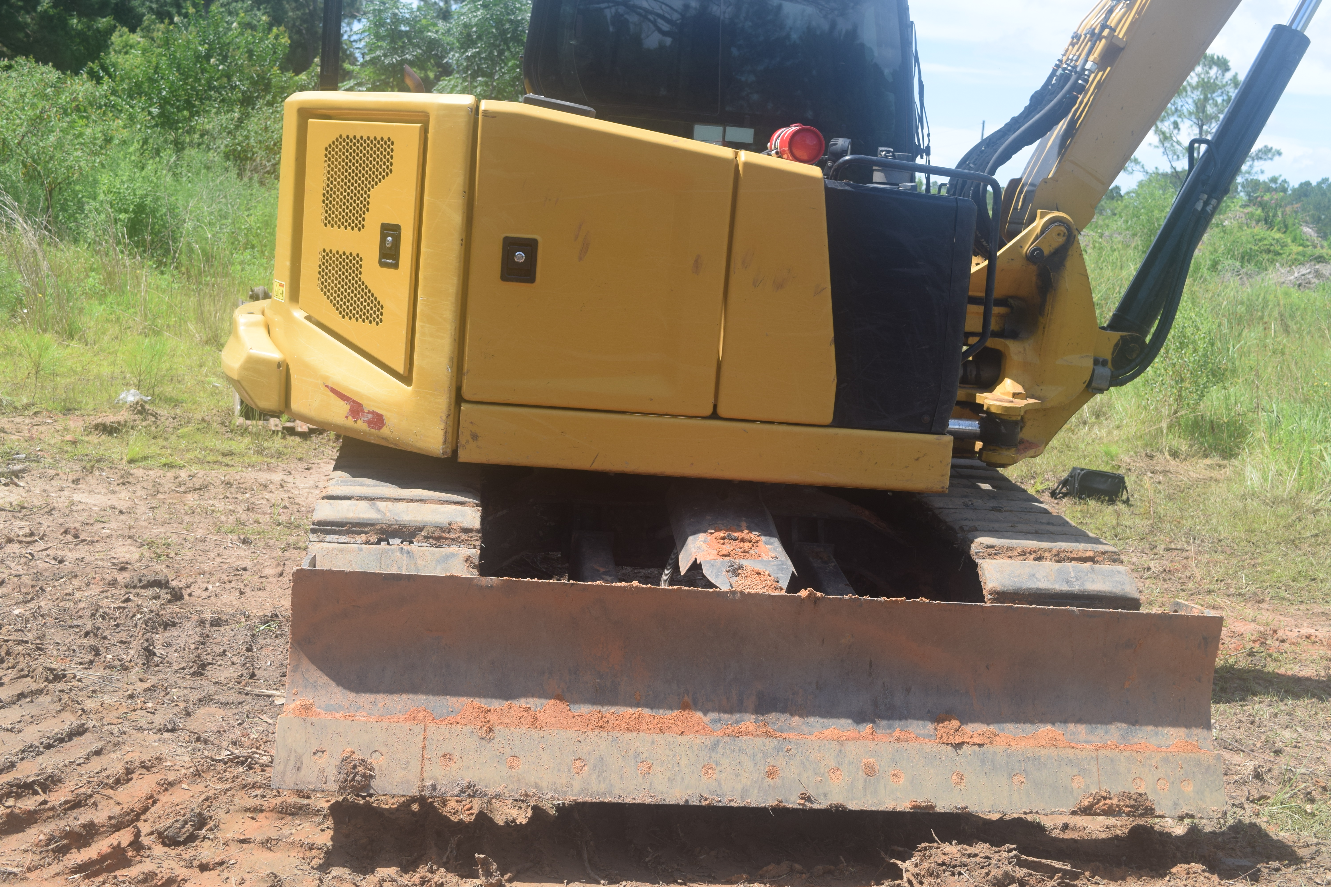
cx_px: 666
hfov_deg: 46.4
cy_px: 444
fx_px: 1553
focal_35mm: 42
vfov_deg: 31.9
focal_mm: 28
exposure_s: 1/320
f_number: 9
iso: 200
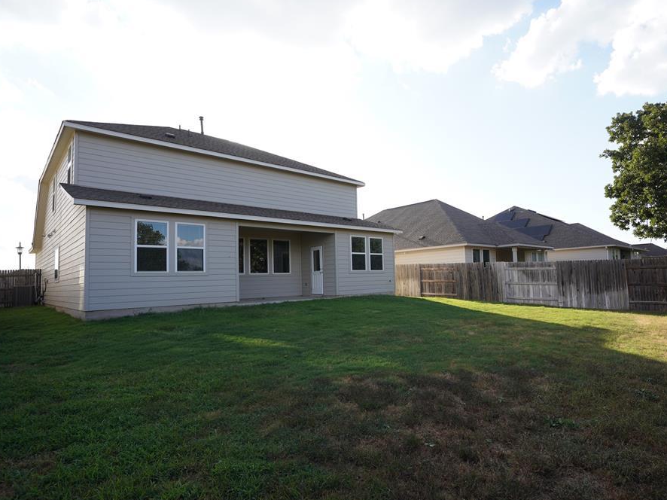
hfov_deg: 81.4
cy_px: 250
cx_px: 375
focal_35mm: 20
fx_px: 385
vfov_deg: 65.9
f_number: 5.6
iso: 100
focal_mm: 18
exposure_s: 1/160
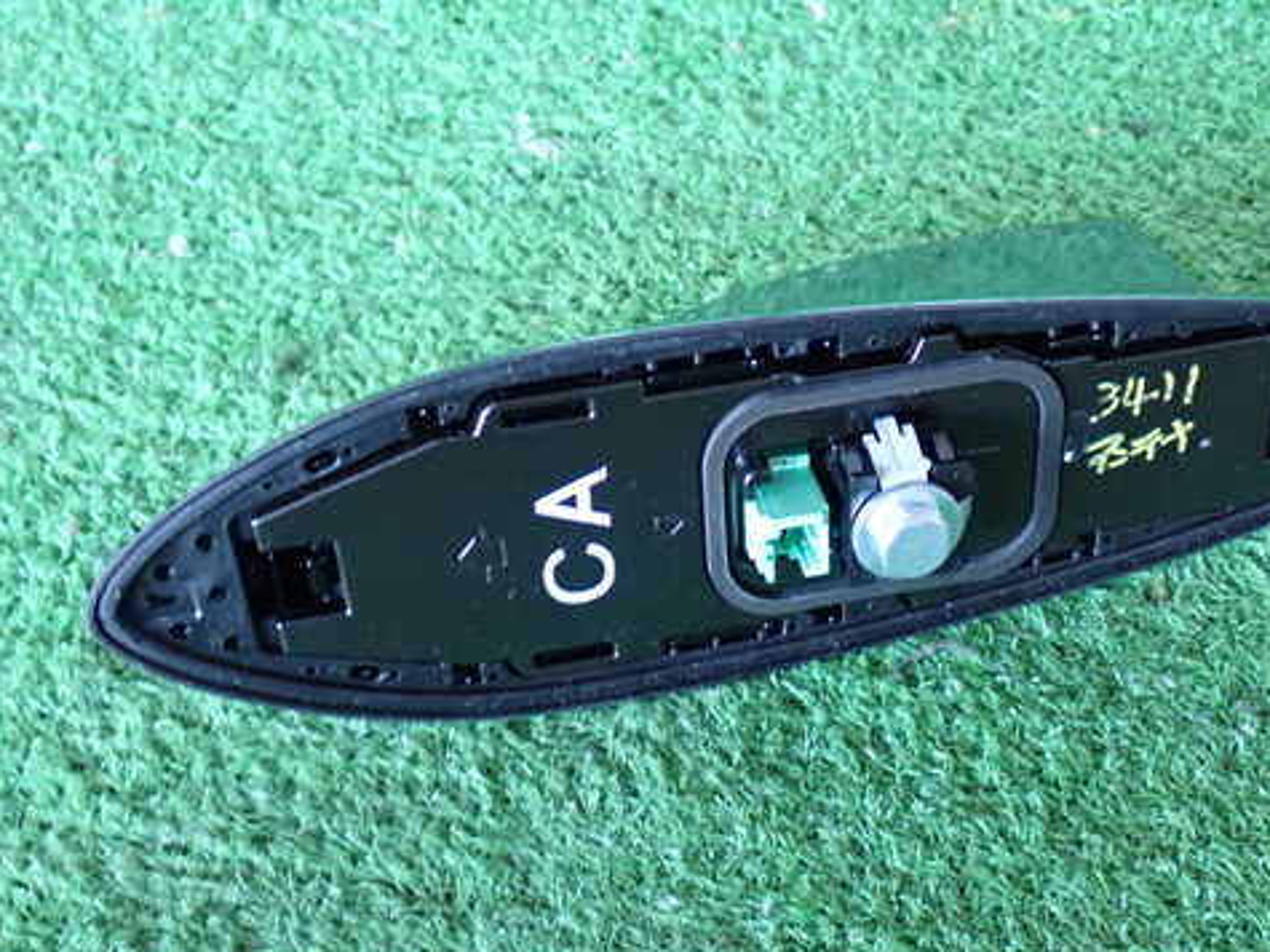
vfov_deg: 30.2
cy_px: 495
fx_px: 1761
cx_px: 733
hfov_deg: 39.6
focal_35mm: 48
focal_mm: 6.83
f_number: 2.7
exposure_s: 1/30
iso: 800
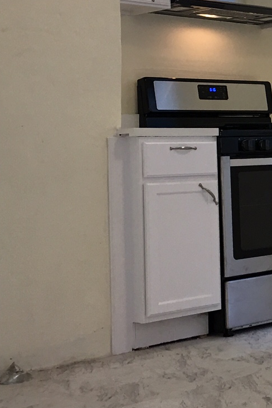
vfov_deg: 24.4
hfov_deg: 14.6
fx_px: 941
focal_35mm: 83
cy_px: 140
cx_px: 474
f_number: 2.2
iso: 25
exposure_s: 1/30
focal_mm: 4.15
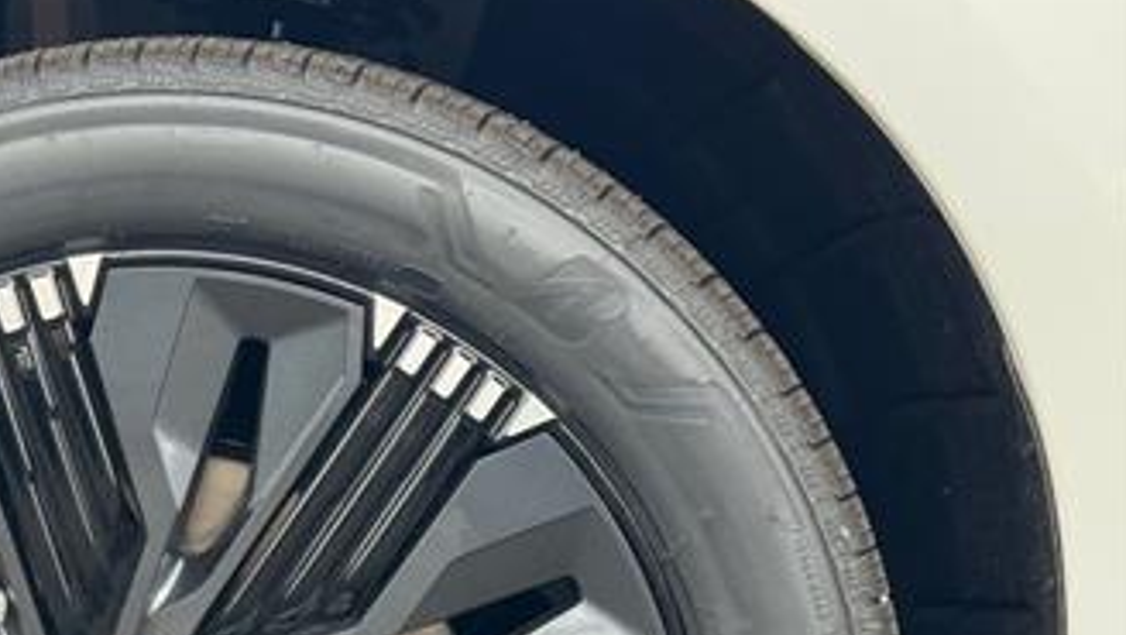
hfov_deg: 20.4
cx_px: 38
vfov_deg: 11.7
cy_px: 745
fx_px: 3047
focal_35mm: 102
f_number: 1.78
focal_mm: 6.76
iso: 64
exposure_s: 1/192
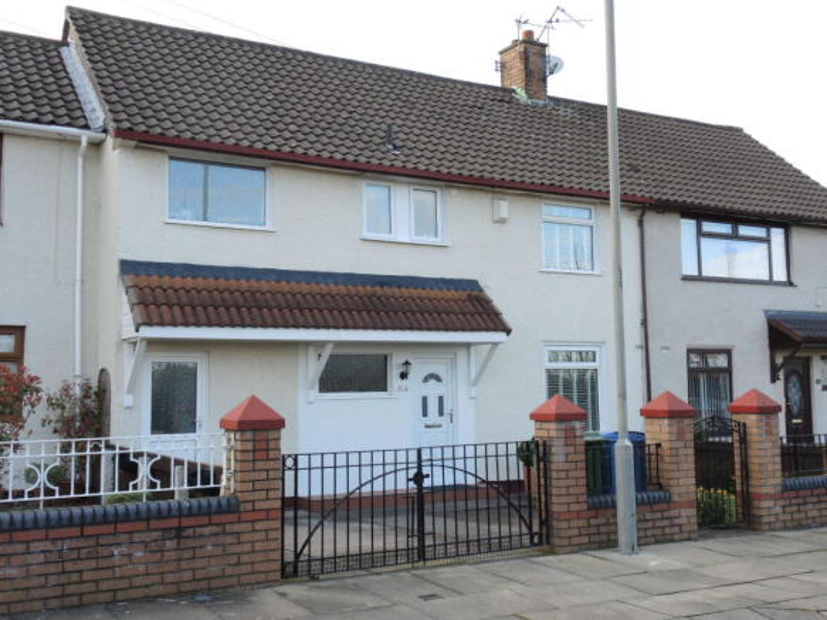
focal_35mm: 38
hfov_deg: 49.0
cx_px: 414
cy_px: 310
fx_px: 908
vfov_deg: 37.7
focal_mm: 8.2
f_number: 5
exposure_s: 1/80
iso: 80
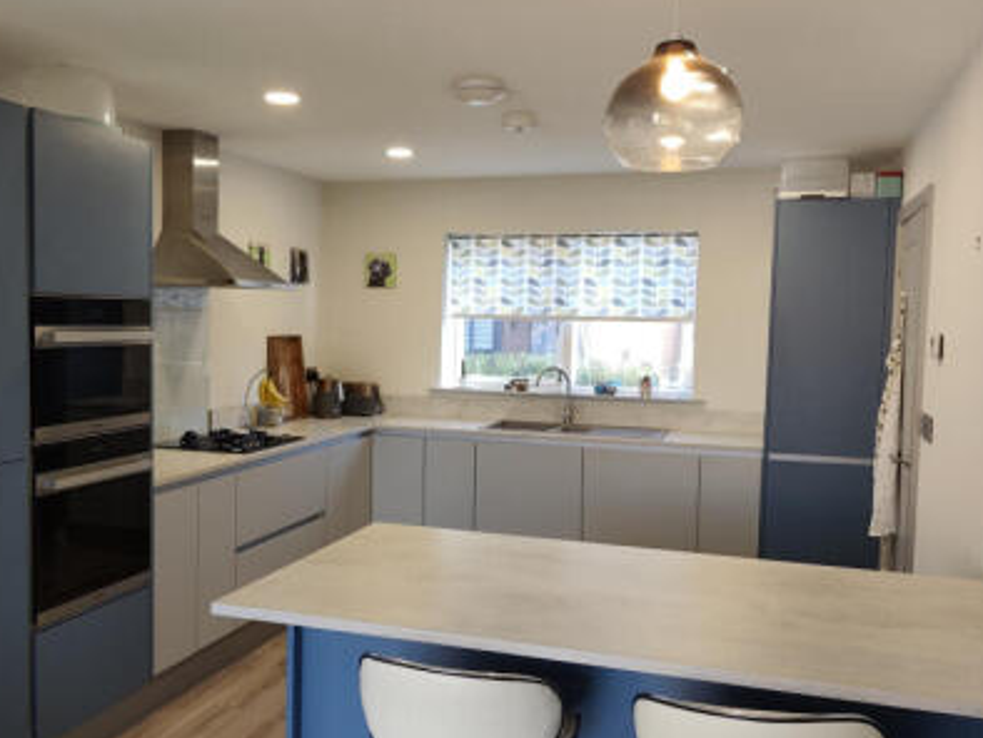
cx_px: 430
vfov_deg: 41.8
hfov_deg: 53.8
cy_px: 393
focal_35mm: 34
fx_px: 966
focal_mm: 6.19
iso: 250
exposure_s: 1/100
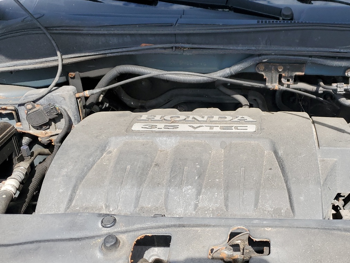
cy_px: 152
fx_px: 414
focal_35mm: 41
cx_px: 271
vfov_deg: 35.1
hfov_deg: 44.0
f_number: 1.5
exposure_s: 1/1250
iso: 50
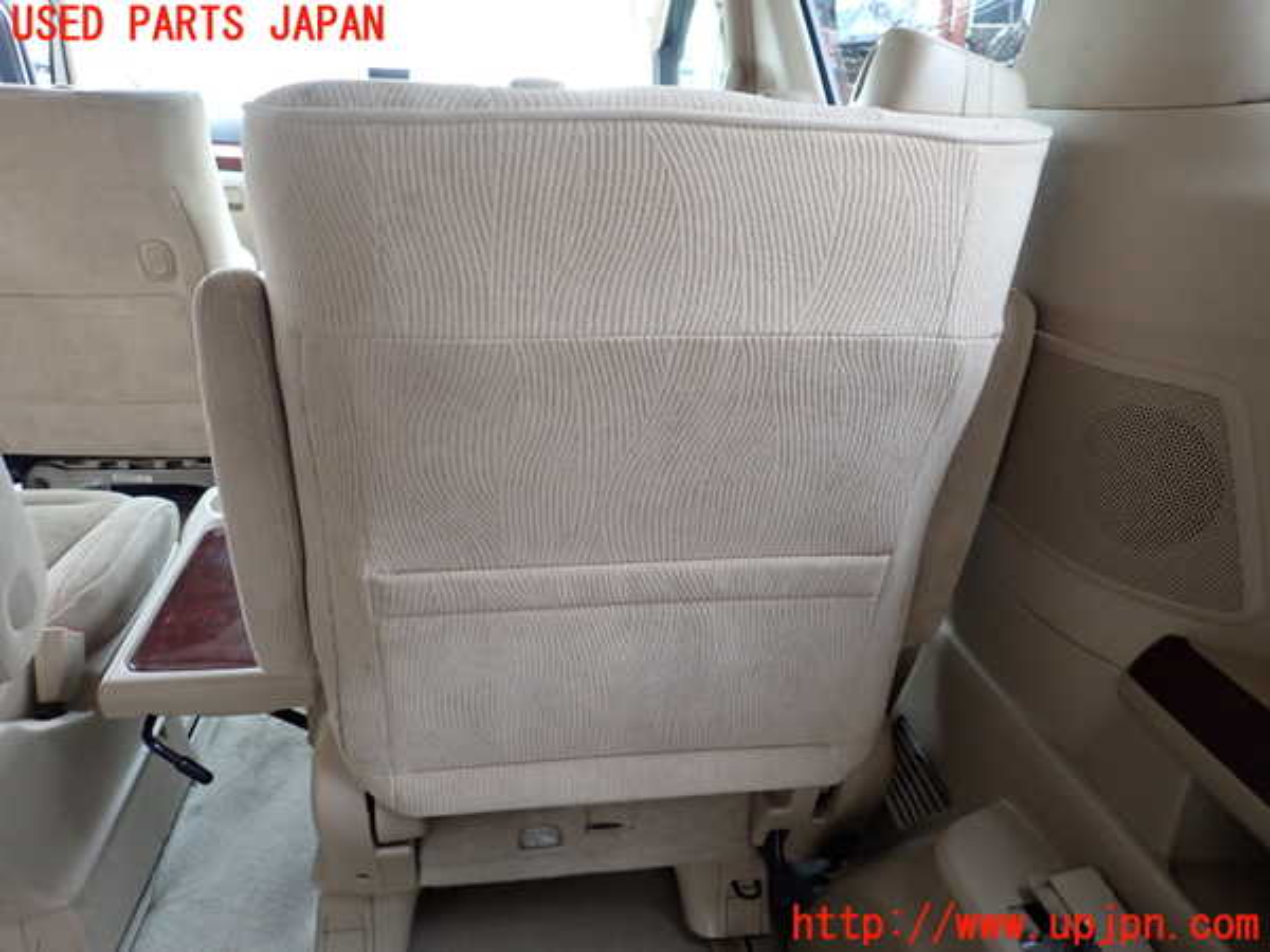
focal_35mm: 25
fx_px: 917
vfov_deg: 54.9
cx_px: 635
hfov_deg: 69.4
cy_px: 476
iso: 320
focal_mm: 4.5
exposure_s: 1/30
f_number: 2
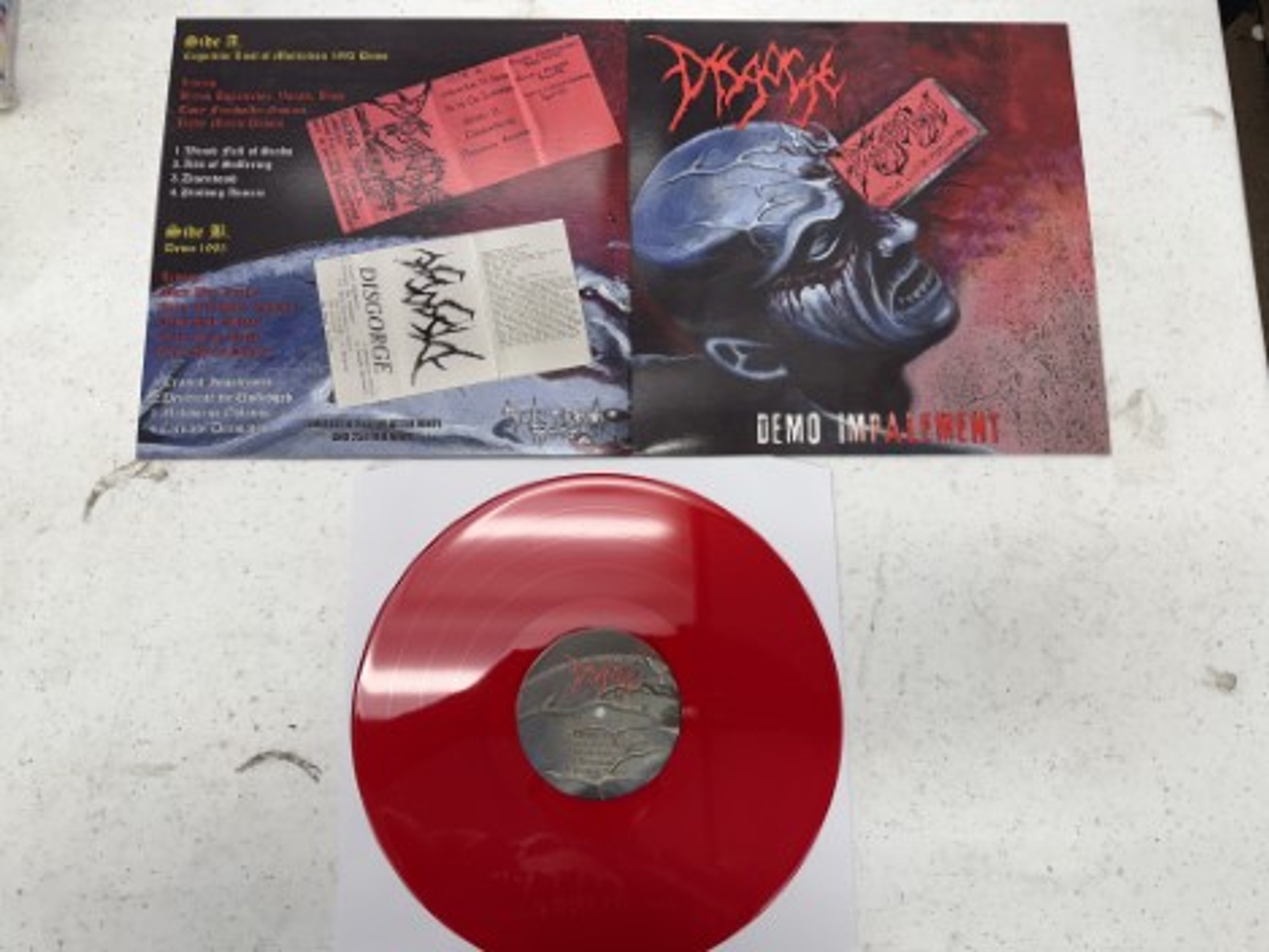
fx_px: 880
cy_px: 476
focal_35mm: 24
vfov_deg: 56.8
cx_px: 634
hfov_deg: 71.6
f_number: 1.78
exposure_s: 1/120
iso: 80
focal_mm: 6.76
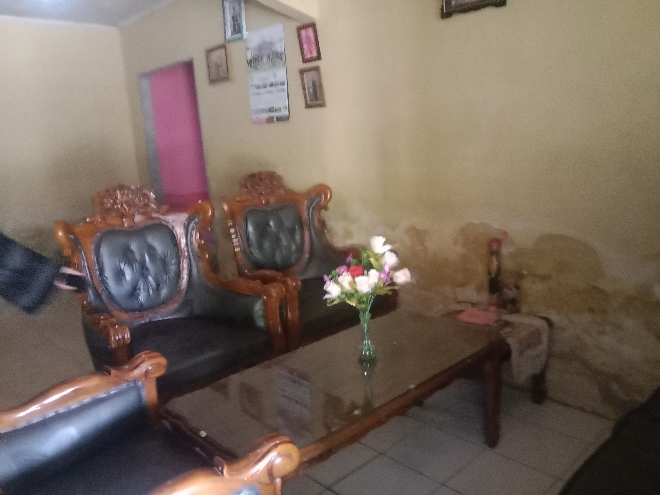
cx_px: 330
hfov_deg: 65.3
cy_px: 248
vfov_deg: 51.4
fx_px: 515
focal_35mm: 27
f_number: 2.2
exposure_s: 1/16.7
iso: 3185
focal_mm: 3.65
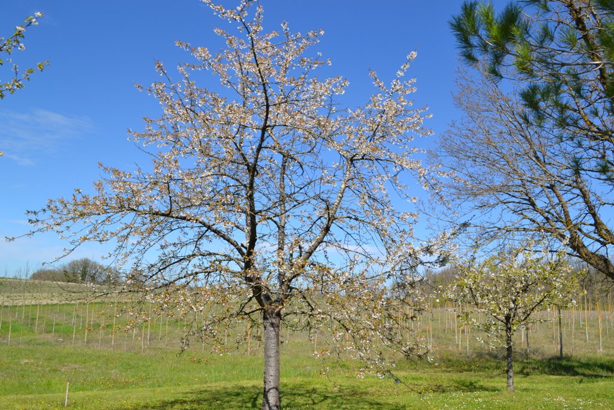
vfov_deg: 43.6
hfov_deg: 61.9
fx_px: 512
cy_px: 205
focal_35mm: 30
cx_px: 307
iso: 100
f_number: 8
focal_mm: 20
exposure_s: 1/250
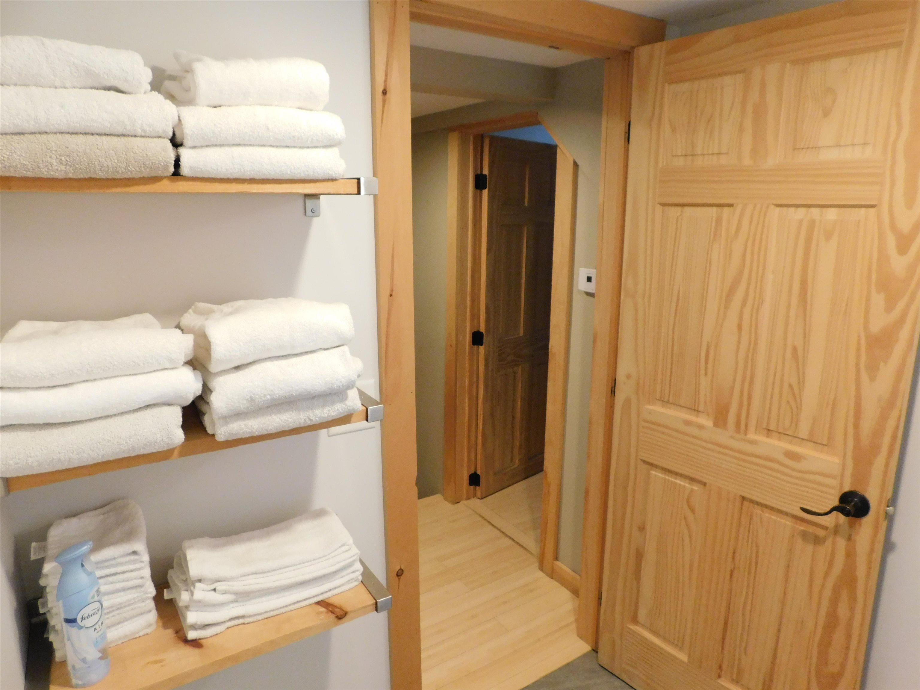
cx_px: 460
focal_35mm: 23
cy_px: 345
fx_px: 611
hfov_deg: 73.9
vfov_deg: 58.9
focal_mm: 4
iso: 400
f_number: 3
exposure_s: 1/25
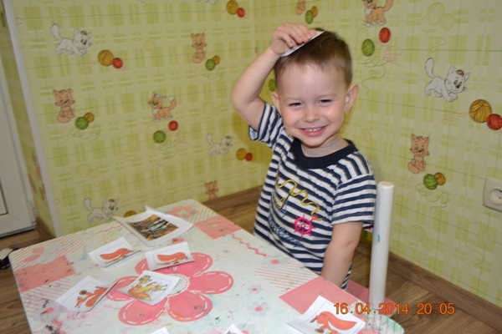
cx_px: 251
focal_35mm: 30
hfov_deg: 61.9
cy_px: 167
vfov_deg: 43.6
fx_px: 418
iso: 1000
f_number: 3.8
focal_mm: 20
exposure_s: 1/60
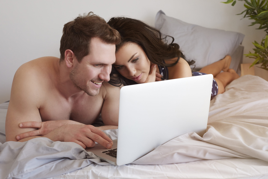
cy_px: 90
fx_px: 372
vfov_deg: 27.0
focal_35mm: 50
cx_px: 134
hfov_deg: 39.6
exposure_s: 1/320
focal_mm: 50
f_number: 6.3
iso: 1100
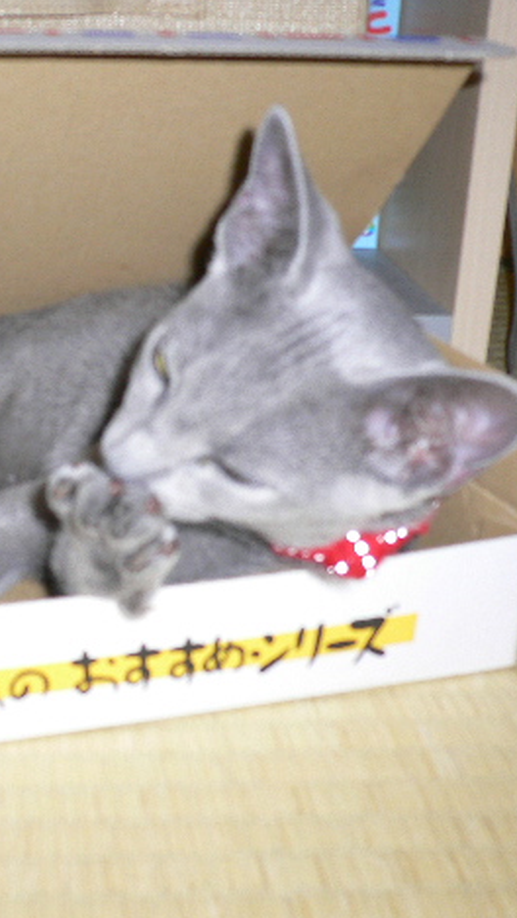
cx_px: 100
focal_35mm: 52
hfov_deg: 22.7
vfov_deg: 39.9
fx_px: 1267
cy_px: 466
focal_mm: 5.8
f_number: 2.8
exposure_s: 1/60
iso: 100
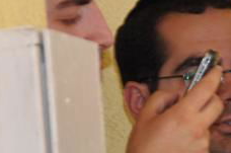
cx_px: 253
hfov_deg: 2.3
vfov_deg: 1.5
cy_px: 93
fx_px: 5835
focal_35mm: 911
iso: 400
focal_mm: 135
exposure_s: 1/100
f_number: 5.6
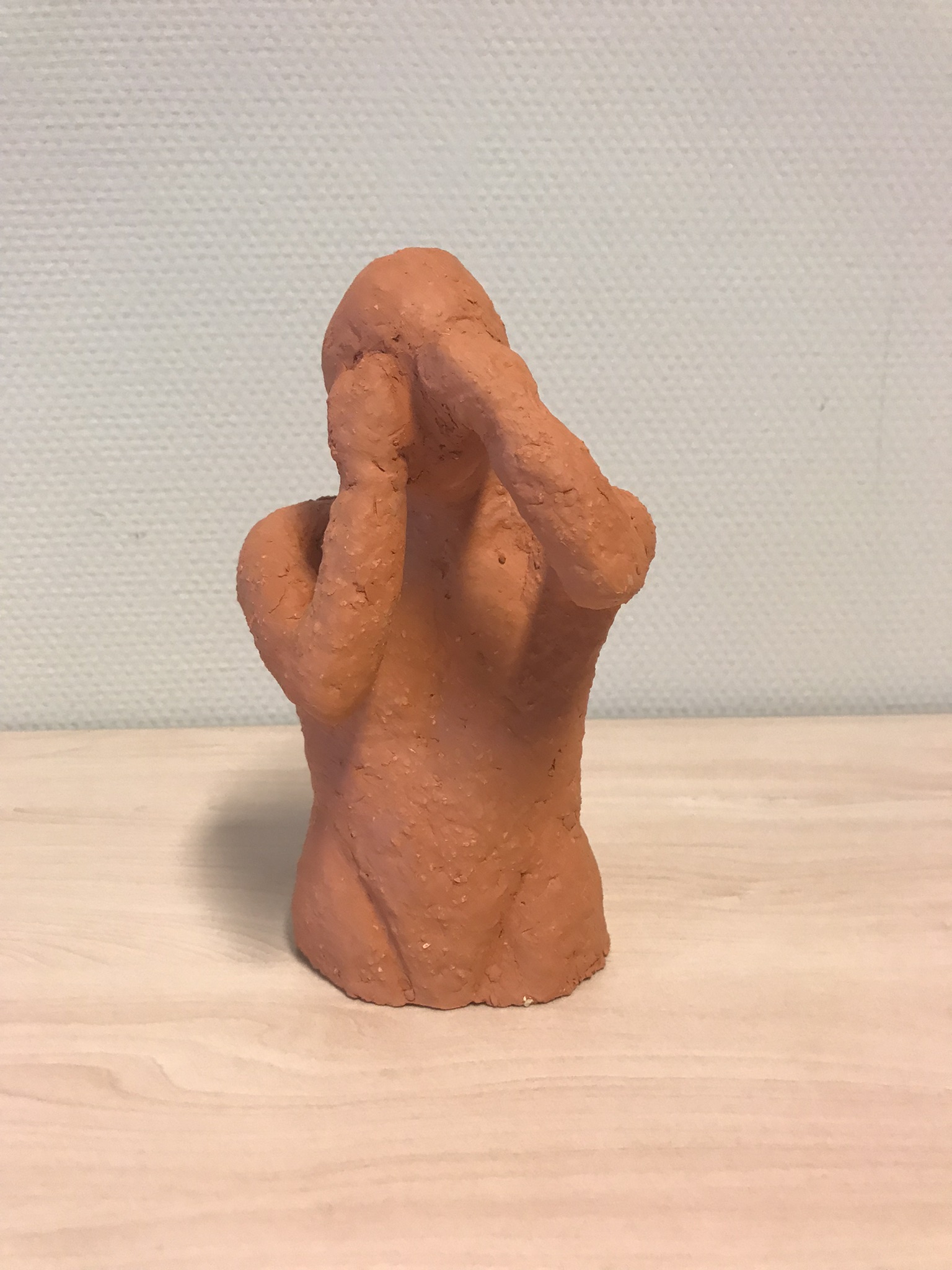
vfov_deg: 63.4
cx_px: 476
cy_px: 635
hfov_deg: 49.7
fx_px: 1027
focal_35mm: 28
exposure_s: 1/25
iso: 40
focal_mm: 3.99
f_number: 1.8
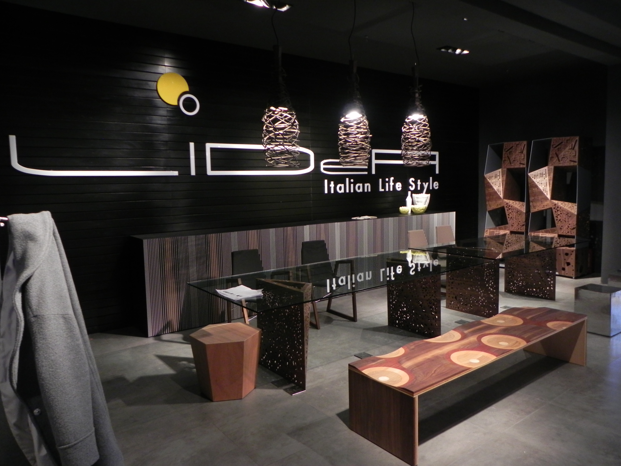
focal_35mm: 26
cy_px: 233
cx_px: 310
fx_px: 466
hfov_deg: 67.3
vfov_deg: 53.1
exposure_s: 1/30
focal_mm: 4.6
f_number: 2.8
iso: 398
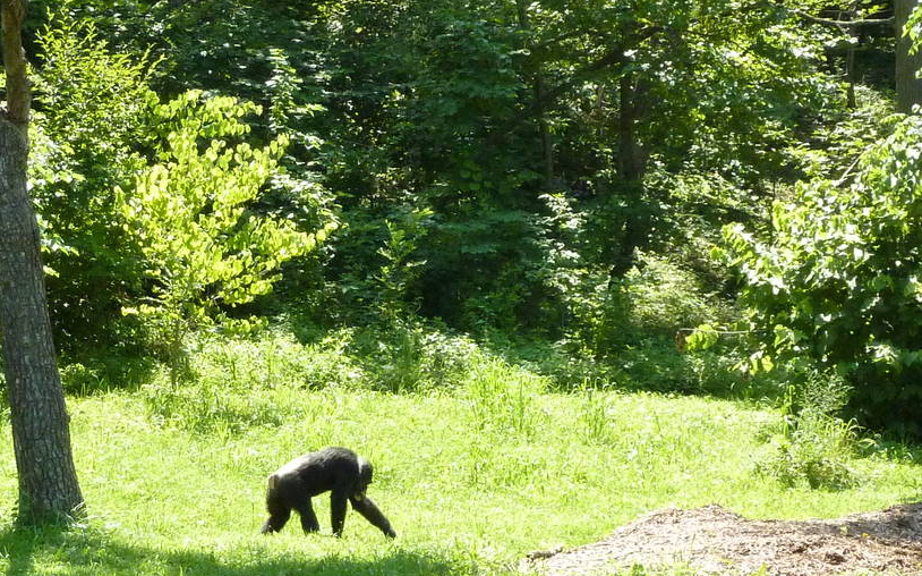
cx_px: 378
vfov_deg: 10.6
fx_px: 3089
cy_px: 198
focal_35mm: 123
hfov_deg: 17.0
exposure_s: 1/500
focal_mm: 9.7
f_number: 3.9
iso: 320
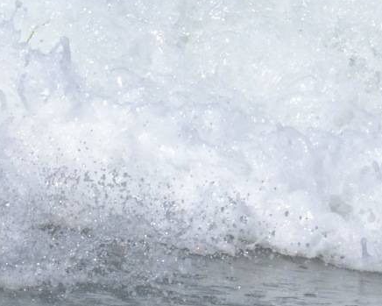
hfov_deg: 0.9
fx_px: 25240
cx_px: -117
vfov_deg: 0.7
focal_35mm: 2232
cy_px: 172
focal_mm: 300
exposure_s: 1/1600
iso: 800
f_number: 13
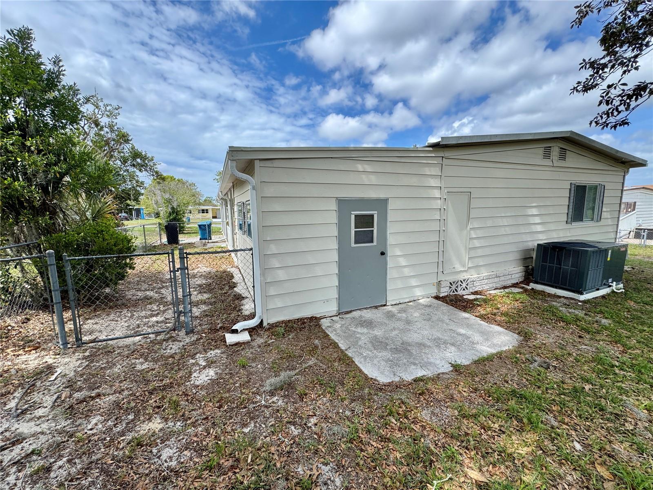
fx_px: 264
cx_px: 326
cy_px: 245
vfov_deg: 85.7
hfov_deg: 102.1
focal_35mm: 14
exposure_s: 1/910
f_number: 2.2
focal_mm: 2.22
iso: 40
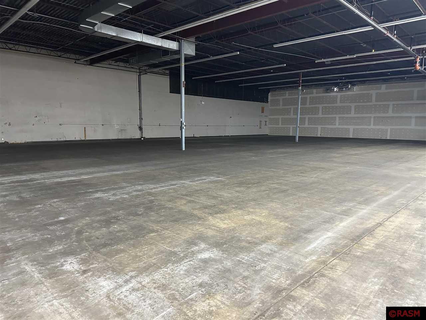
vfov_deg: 56.8
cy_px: 160
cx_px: 213
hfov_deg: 71.6
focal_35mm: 24
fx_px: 295
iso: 800
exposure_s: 1/60
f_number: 1.78
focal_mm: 6.86
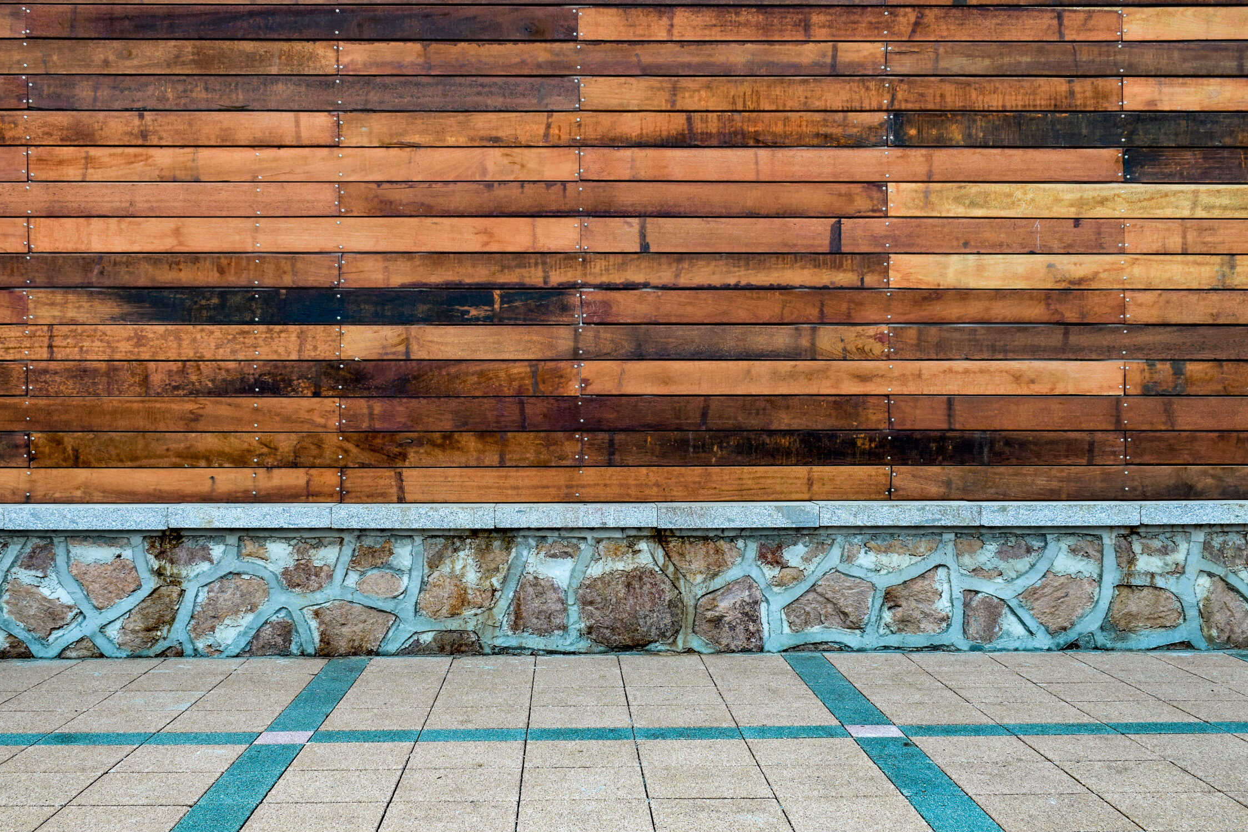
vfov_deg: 32.6
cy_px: 395
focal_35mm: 41
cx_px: 600
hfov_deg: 47.4
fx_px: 1421
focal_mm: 24
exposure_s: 1/5
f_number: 10
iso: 100
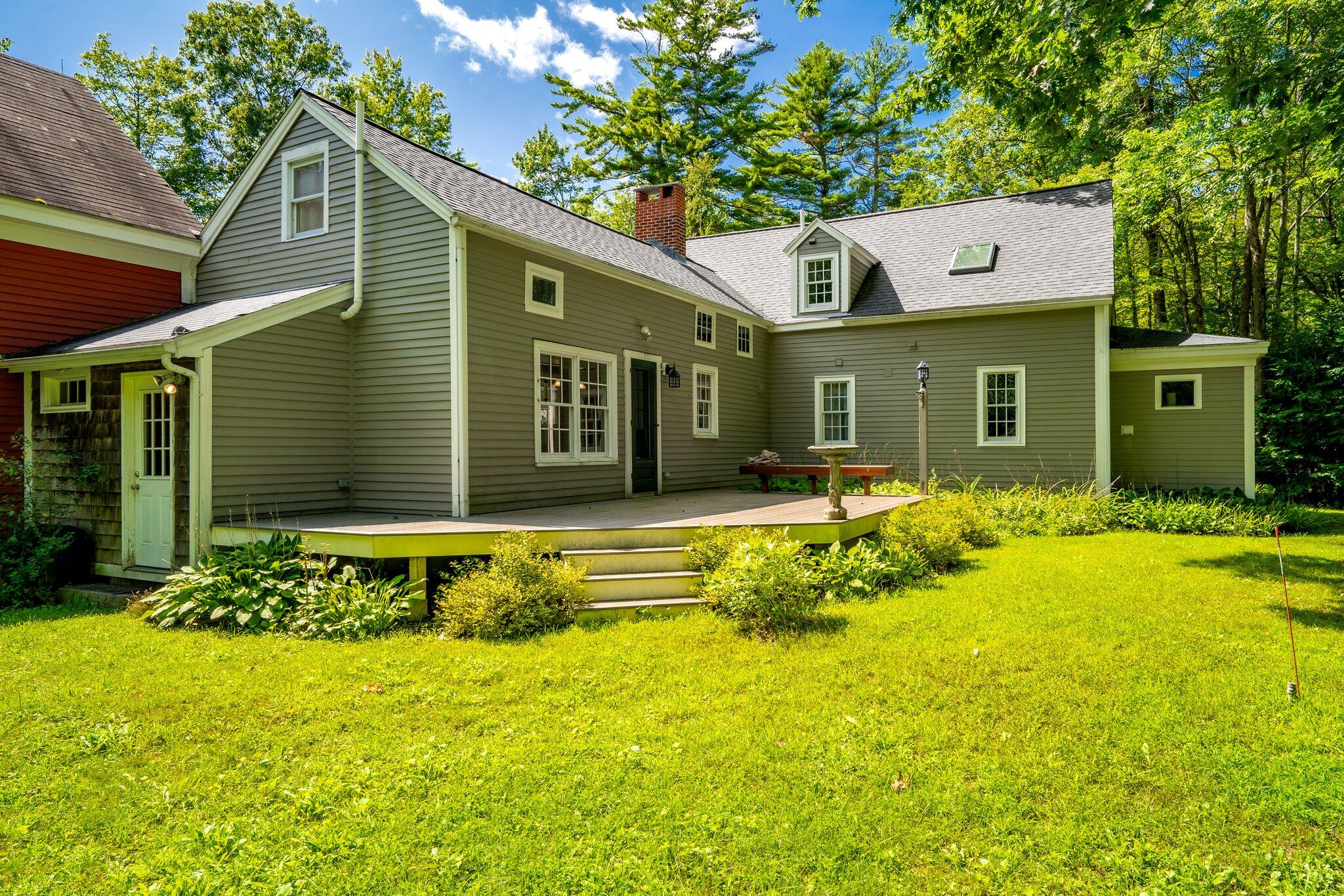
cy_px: 448
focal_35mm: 21
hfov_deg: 81.2
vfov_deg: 59.5
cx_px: 672
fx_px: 784
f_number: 9
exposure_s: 1/160
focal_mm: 21
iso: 50
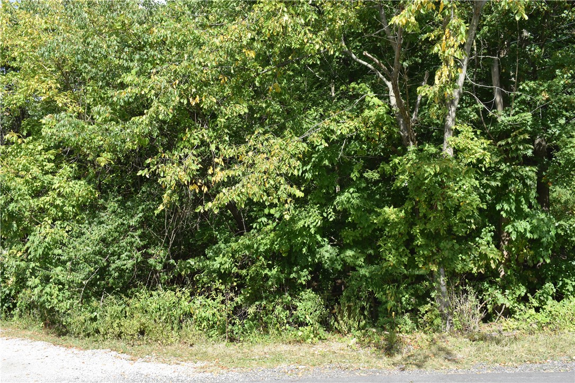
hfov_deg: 53.1
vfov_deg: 36.9
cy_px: 192
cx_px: 288
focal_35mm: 36
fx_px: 575
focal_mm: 24
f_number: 8
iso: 180
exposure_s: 1/250
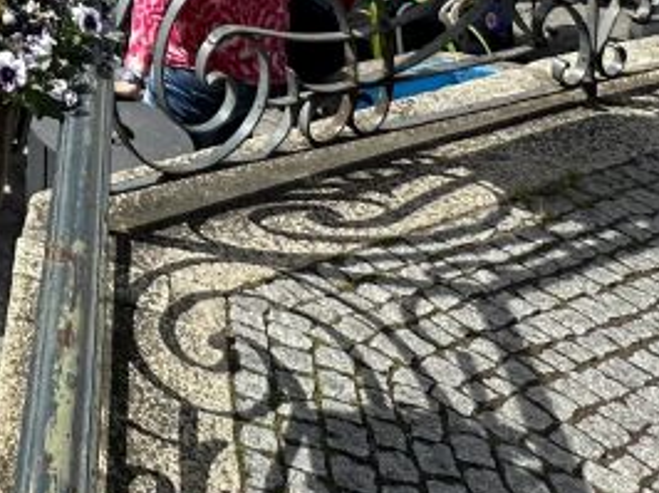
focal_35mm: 58
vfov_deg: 18.0
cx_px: -384
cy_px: -472
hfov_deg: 24.2
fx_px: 1103
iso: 50
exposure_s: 1/1171
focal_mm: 2.22
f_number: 2.2
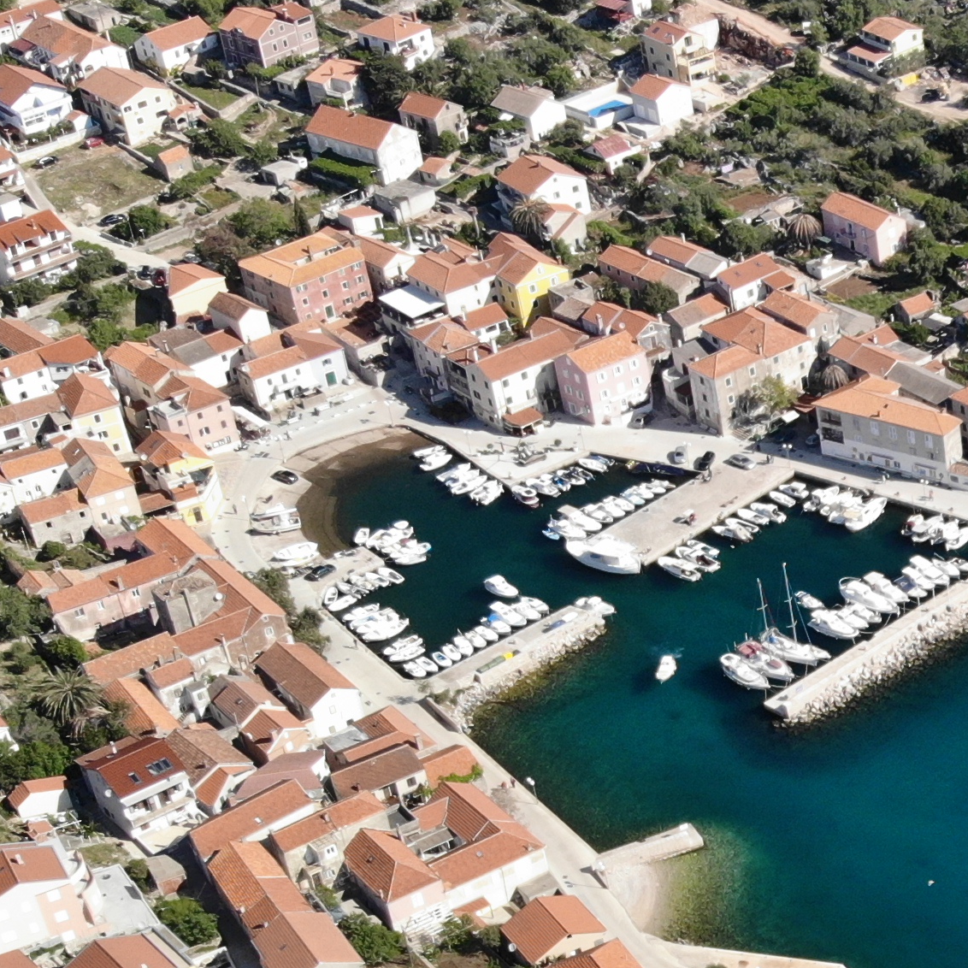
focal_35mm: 76
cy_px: 877
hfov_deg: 20.6
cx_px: 1296
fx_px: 2404
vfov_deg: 22.2
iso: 100
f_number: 2.8
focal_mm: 4.5
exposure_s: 1/45.7
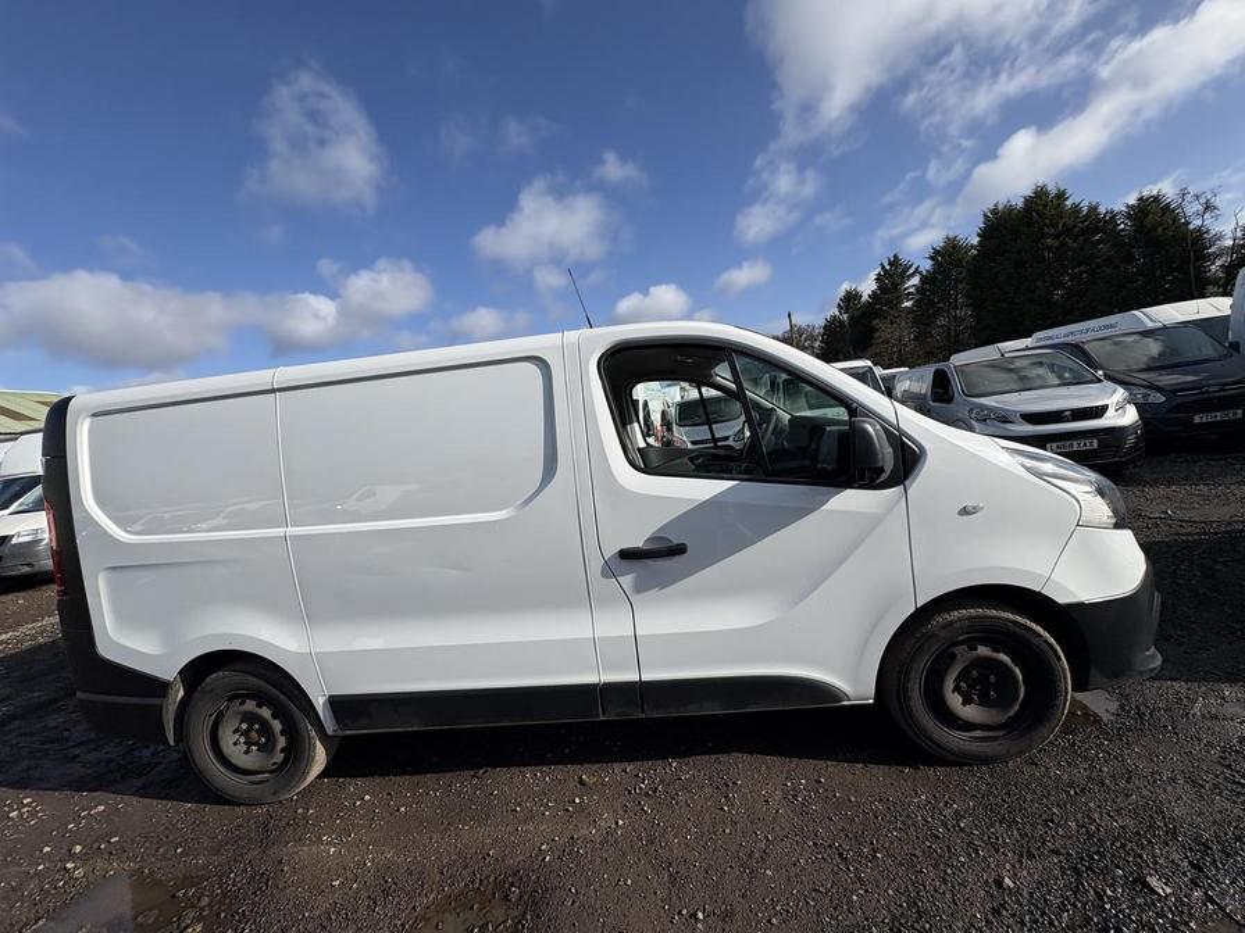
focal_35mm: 14
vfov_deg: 85.7
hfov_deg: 102.1
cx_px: 622
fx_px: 504
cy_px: 466
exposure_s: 1/2674
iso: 40
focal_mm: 2.22
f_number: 2.2
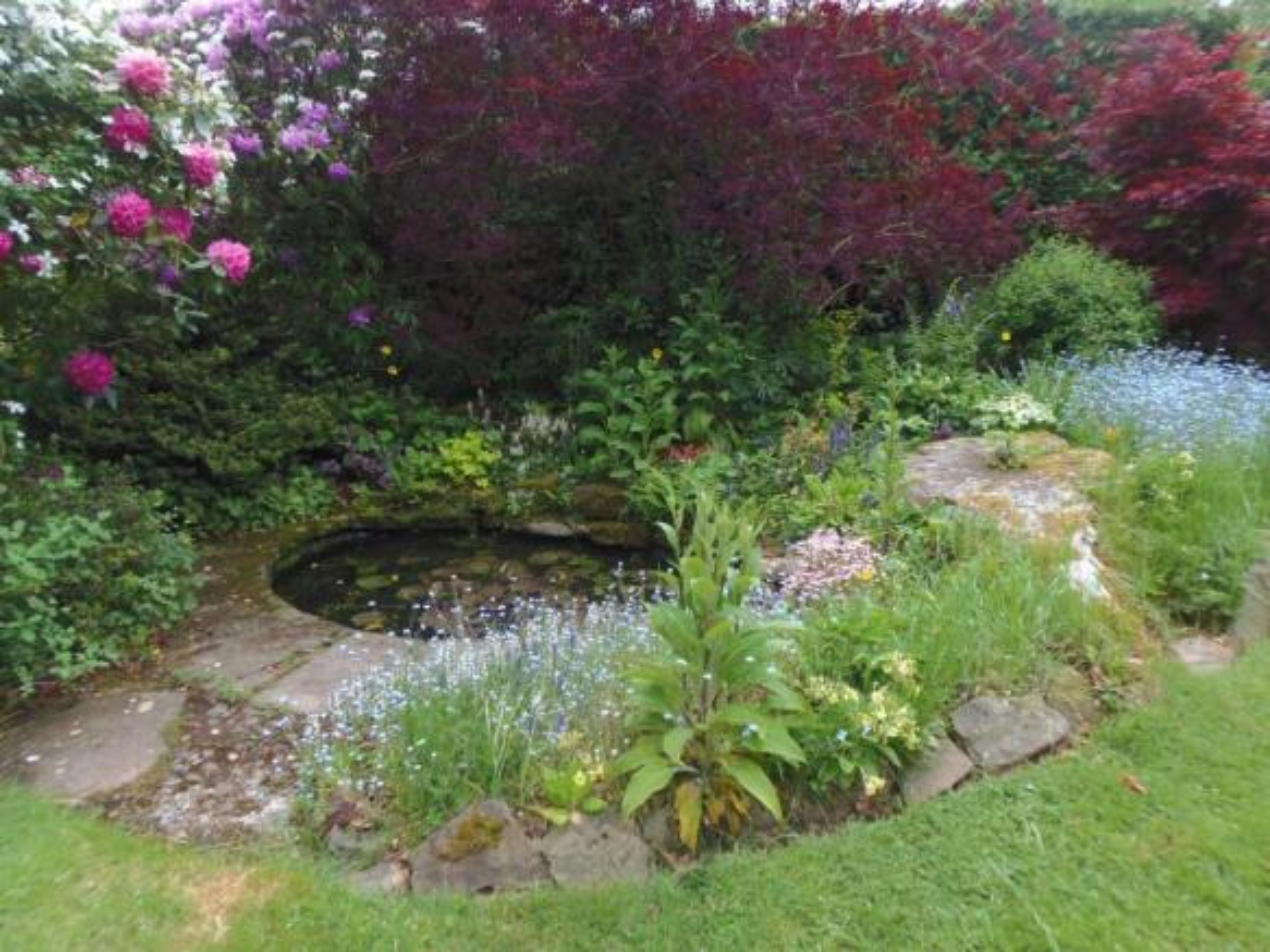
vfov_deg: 56.8
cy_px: 476
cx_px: 635
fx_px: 880
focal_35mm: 24
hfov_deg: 71.6
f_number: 2.9
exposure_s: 1/125
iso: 64
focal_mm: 4.3
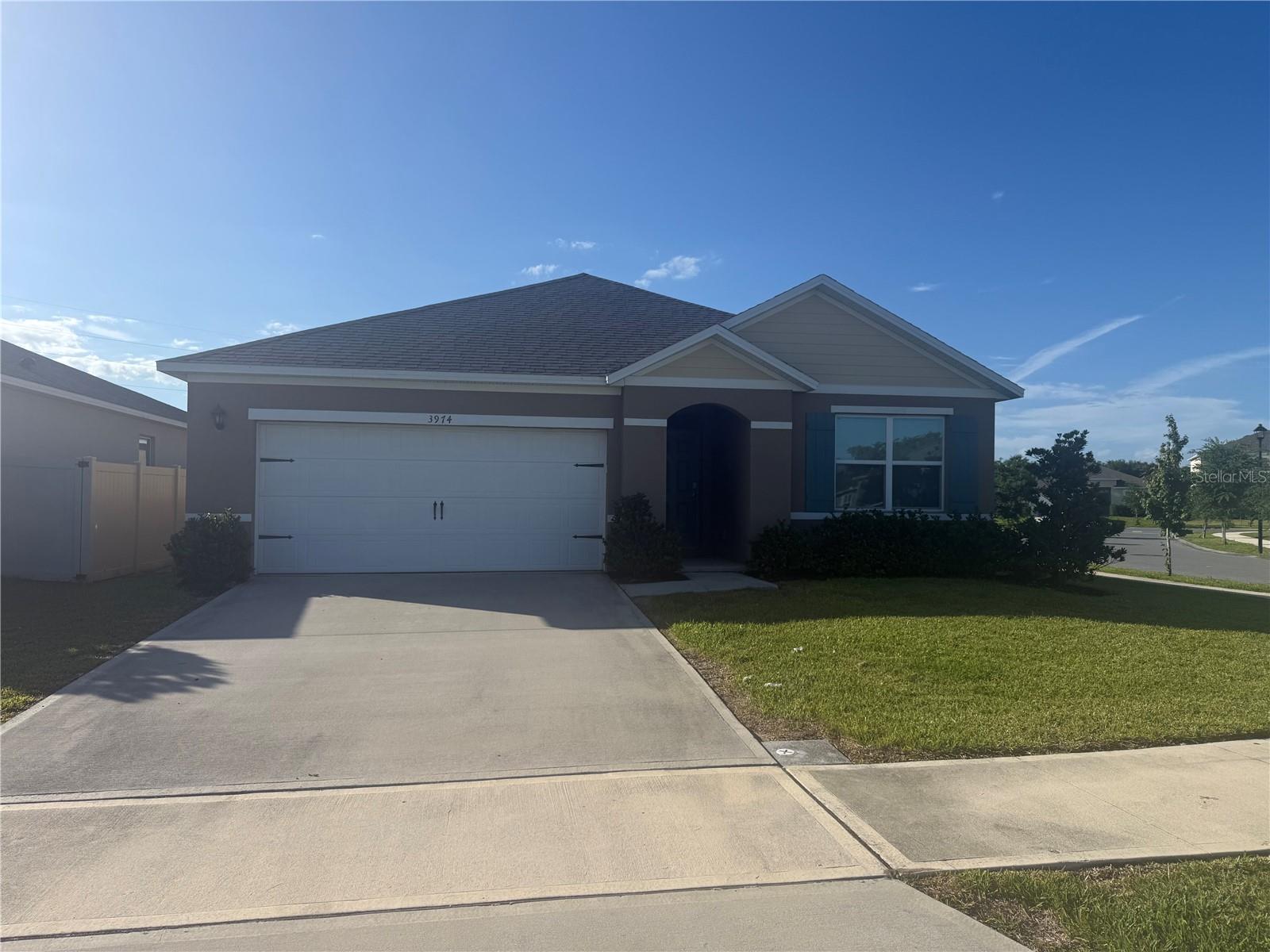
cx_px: 635
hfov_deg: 71.6
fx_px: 881
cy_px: 476
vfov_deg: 56.8
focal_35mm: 24
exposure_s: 1/5714
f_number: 1.78
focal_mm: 6.76
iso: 80
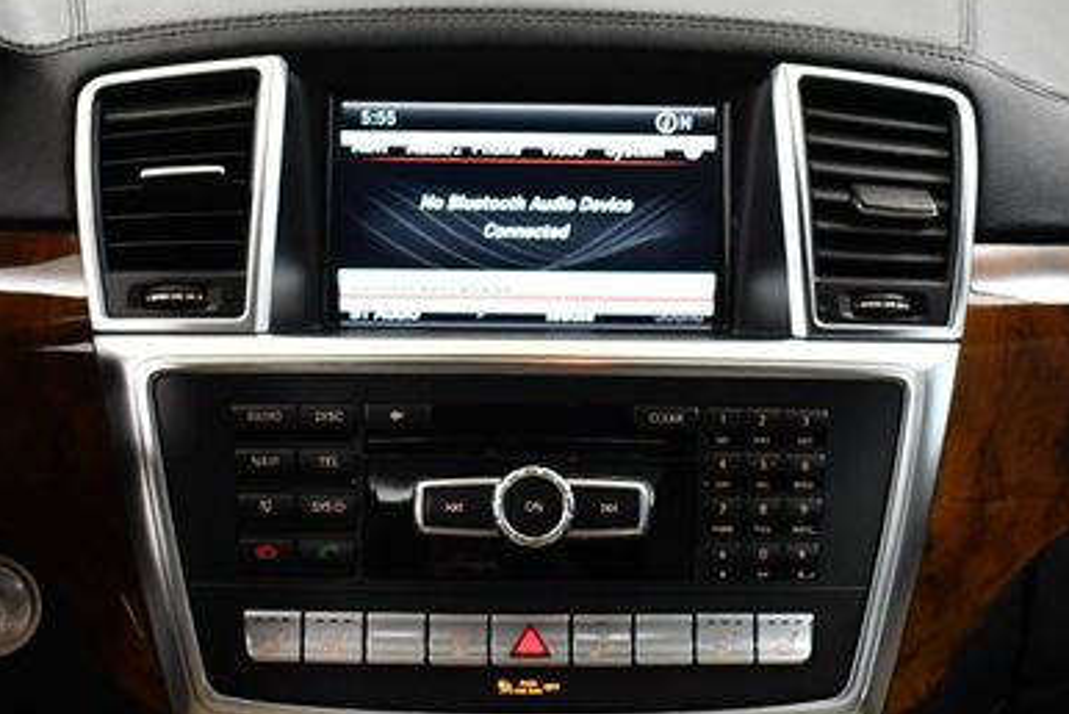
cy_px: 379
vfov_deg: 18.7
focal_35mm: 73
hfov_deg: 27.7
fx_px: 2169
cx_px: 523
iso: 3200
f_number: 3.8
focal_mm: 22
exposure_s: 1/125
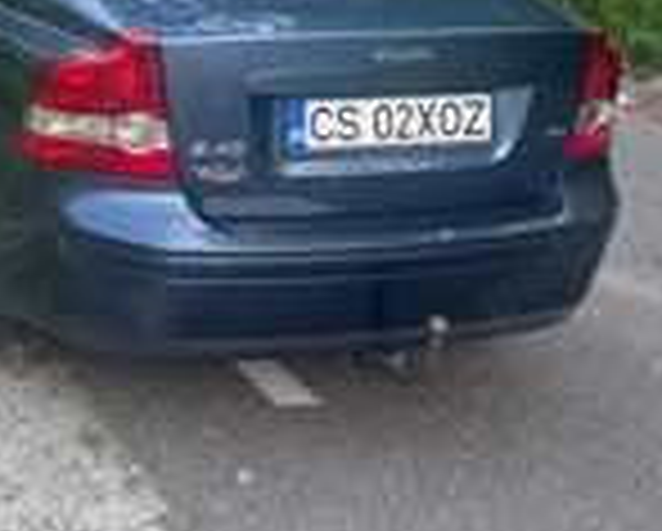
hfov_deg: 26.2
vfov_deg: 20.9
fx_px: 1354
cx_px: 14
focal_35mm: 69
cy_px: -81
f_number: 1.5
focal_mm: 5.7
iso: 50
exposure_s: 1/339
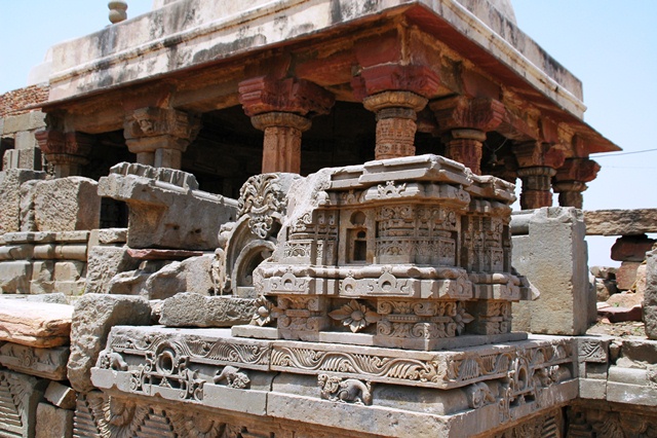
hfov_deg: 51.3
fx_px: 684
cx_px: 328
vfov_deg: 35.5
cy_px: 219
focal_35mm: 38
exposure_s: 1/320
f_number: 10
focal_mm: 25
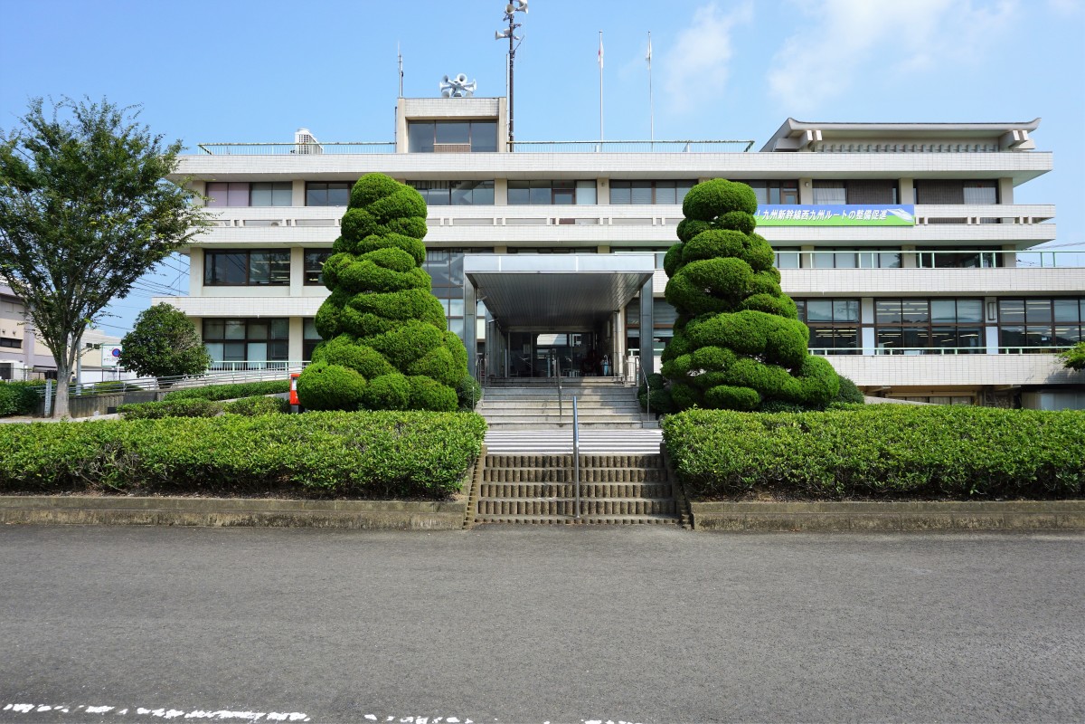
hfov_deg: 73.7
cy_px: 362
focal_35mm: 24
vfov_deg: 53.1
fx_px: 723
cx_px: 542
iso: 100
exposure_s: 1/160
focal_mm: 16
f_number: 11
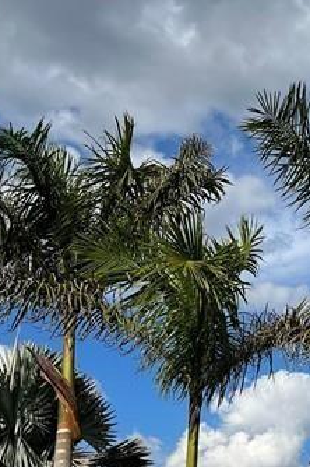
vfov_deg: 24.1
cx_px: 363
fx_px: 1074
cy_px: 379
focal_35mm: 83
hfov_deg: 15.8
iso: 50
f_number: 1.5
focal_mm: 5.7
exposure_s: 1/8696
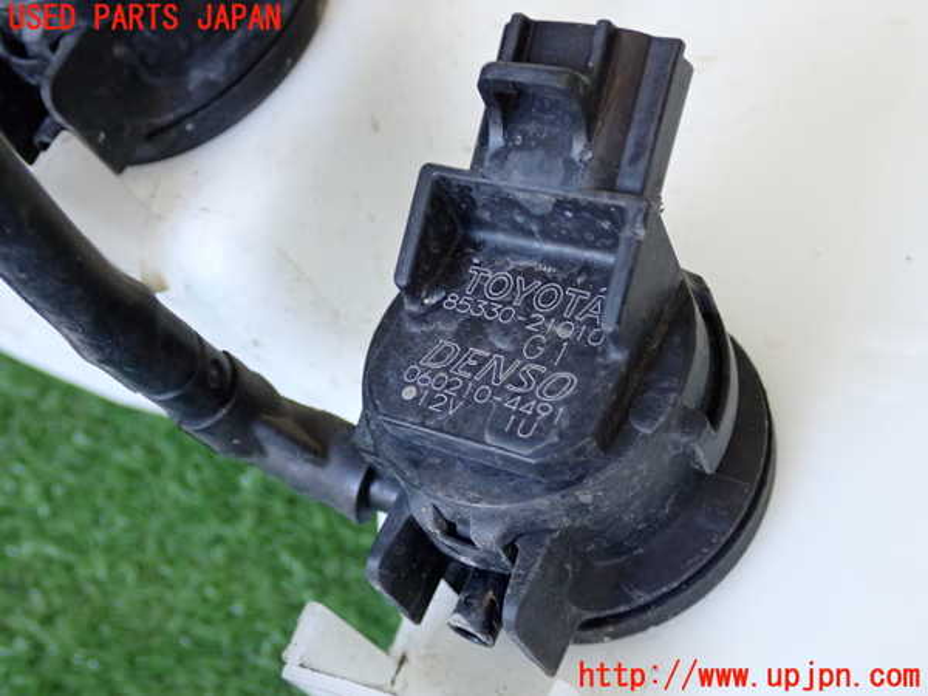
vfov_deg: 30.9
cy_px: 348
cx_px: 464
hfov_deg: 40.4
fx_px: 1260
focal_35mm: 47
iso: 400
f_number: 3.1
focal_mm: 8.4
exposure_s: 1/50
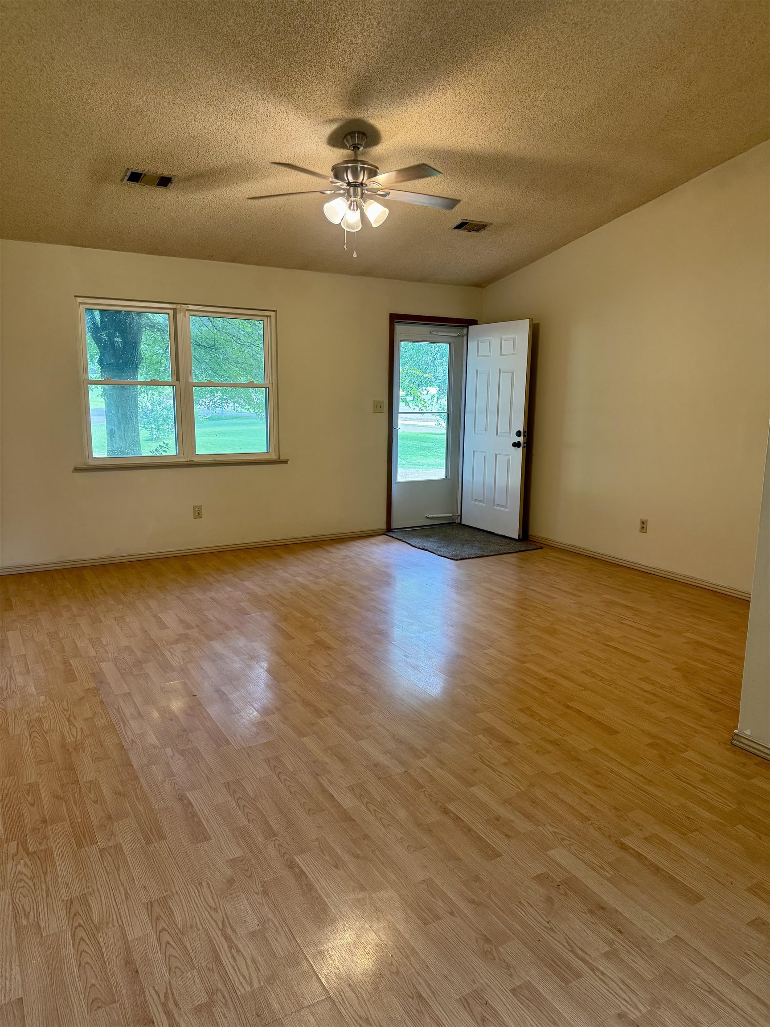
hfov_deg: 56.8
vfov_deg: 71.6
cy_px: 514
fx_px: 712
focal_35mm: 24
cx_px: 385
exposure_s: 1/60
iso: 160
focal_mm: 6.76
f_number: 1.78
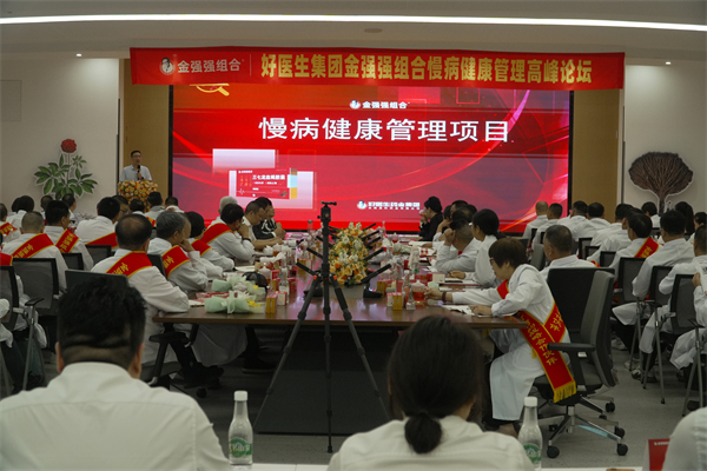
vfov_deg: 29.9
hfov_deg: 43.6
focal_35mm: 45
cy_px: 236
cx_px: 354
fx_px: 884
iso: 2000
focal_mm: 30
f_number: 4
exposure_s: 1/320
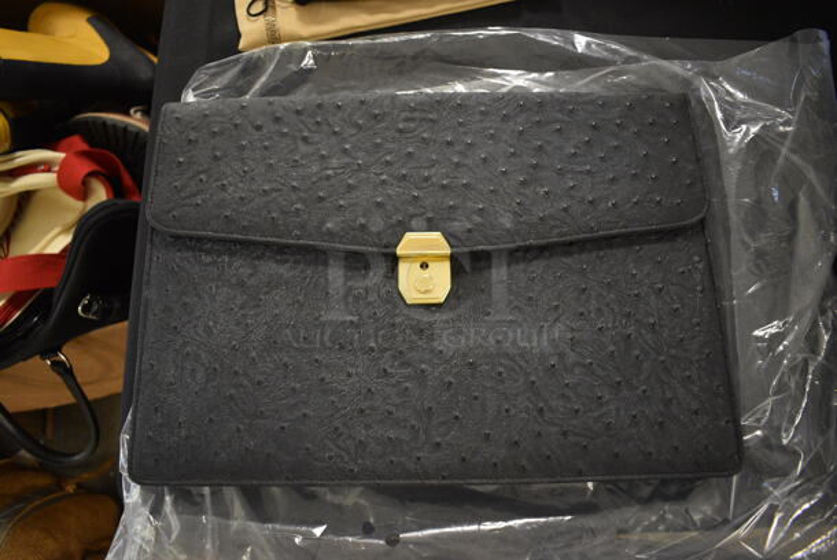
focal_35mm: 27
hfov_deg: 67.3
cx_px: 418
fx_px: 628
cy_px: 280
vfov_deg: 48.0
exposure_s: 1/30
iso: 2000
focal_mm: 18
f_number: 3.5
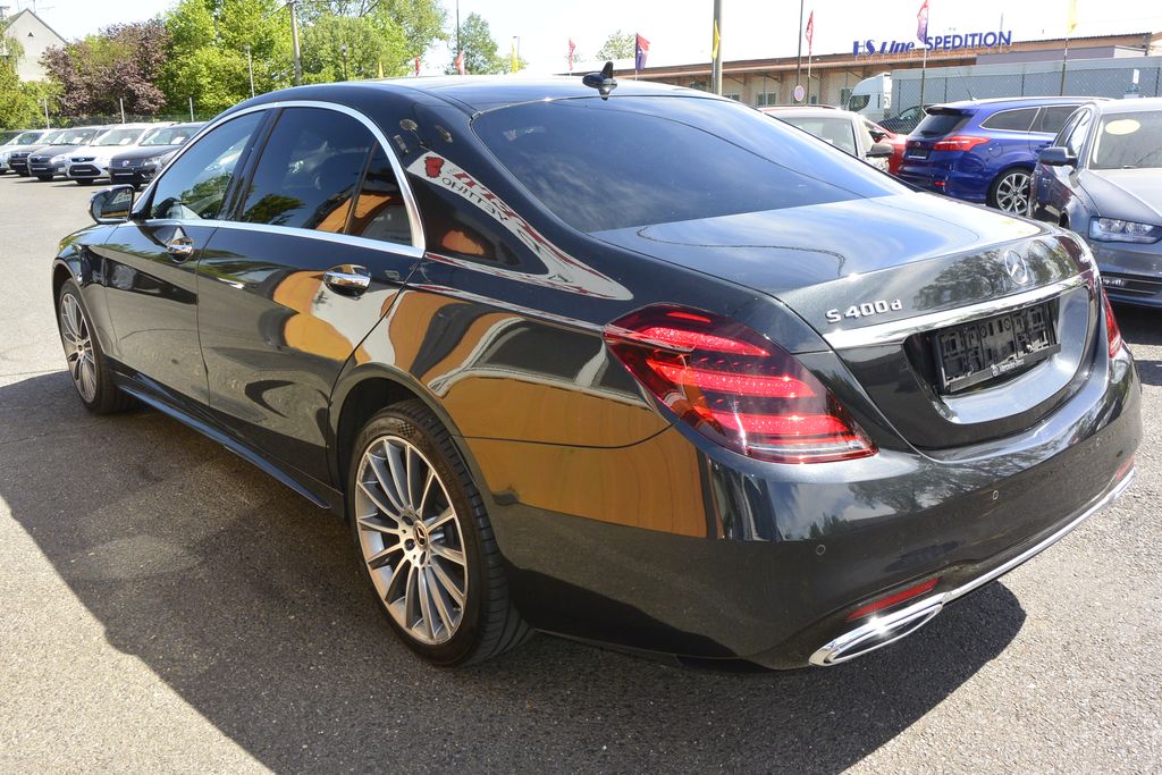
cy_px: 388
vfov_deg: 43.6
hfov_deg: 61.9
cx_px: 581
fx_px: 968
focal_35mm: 30
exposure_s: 1/250
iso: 160
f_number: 5
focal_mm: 11.4
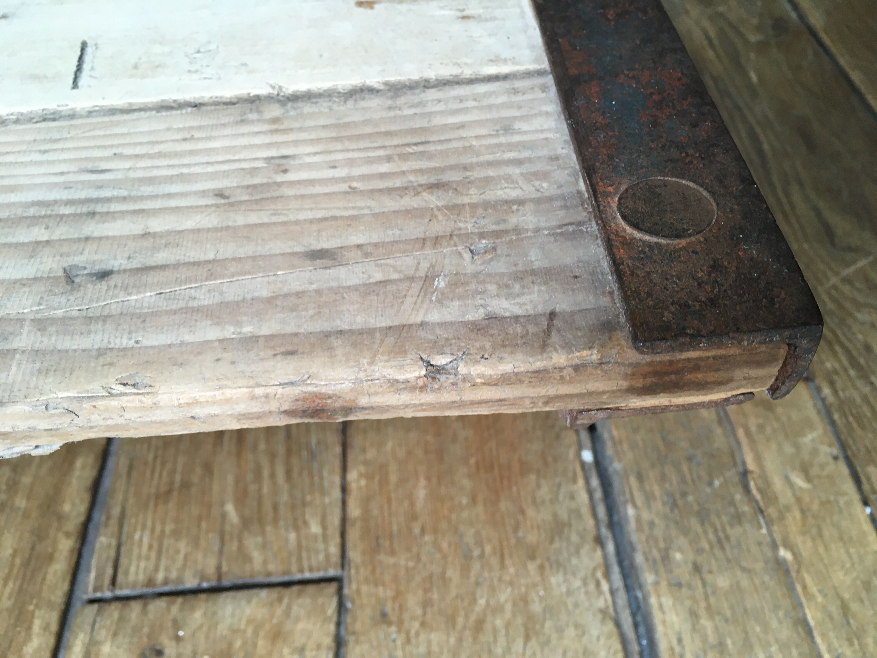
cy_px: 329
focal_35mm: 29
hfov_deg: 61.7
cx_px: 438
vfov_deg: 48.2
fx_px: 735
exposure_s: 1/33
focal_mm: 4.15
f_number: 2.2
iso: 80
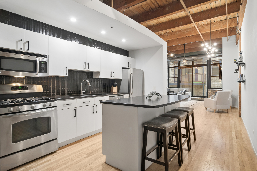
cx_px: 128
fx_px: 128
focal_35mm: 18
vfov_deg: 67.4
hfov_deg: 90.0
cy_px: 86
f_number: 8
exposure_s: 1/2
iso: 200
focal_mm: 12
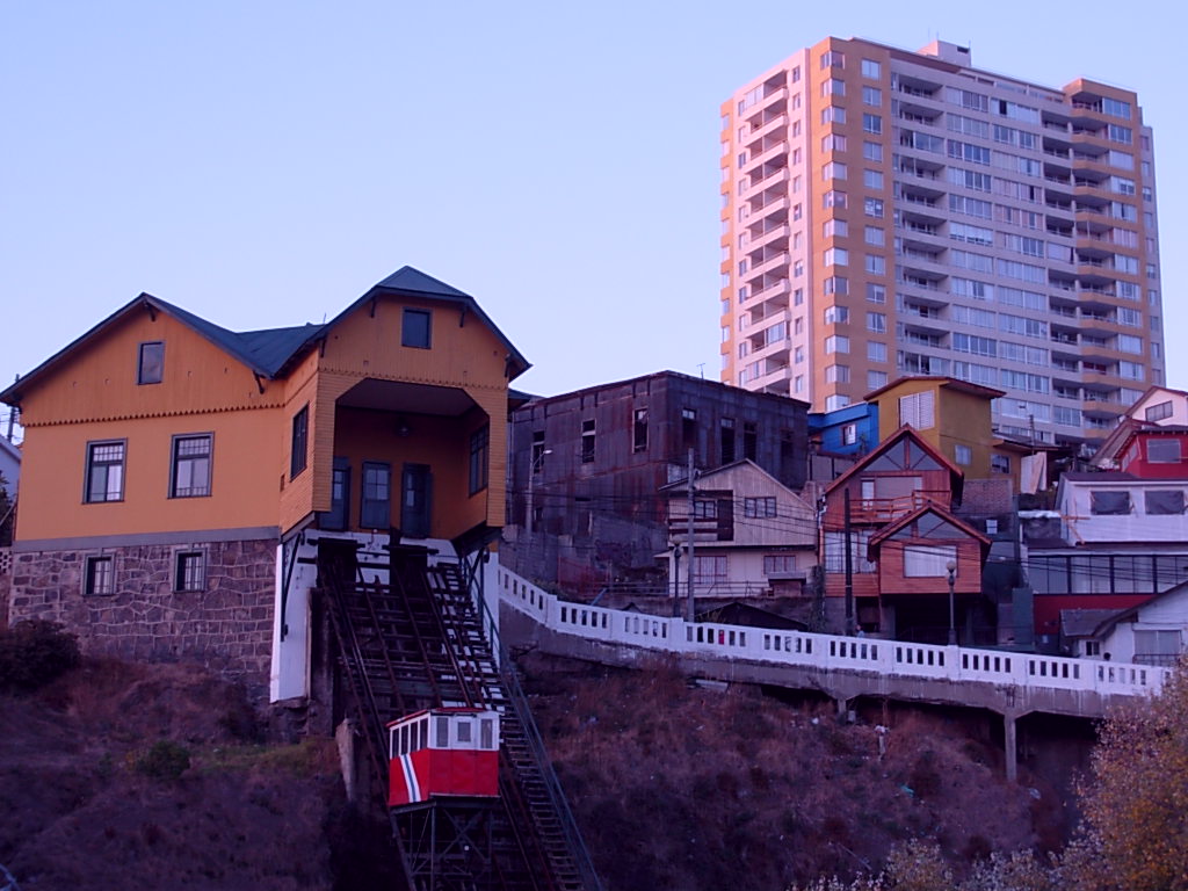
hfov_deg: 30.3
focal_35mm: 64
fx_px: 2196
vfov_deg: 22.9
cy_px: 446
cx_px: 594
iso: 50
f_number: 3.4
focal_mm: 10.5
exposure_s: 1/52.3
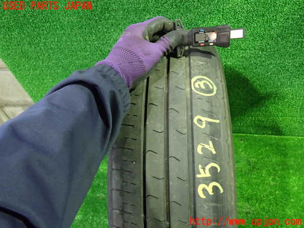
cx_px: 152
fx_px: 263
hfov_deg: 60.0
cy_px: 114
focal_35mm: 30
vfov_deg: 46.8
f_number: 2.3
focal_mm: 5.4
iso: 800
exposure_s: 1/25
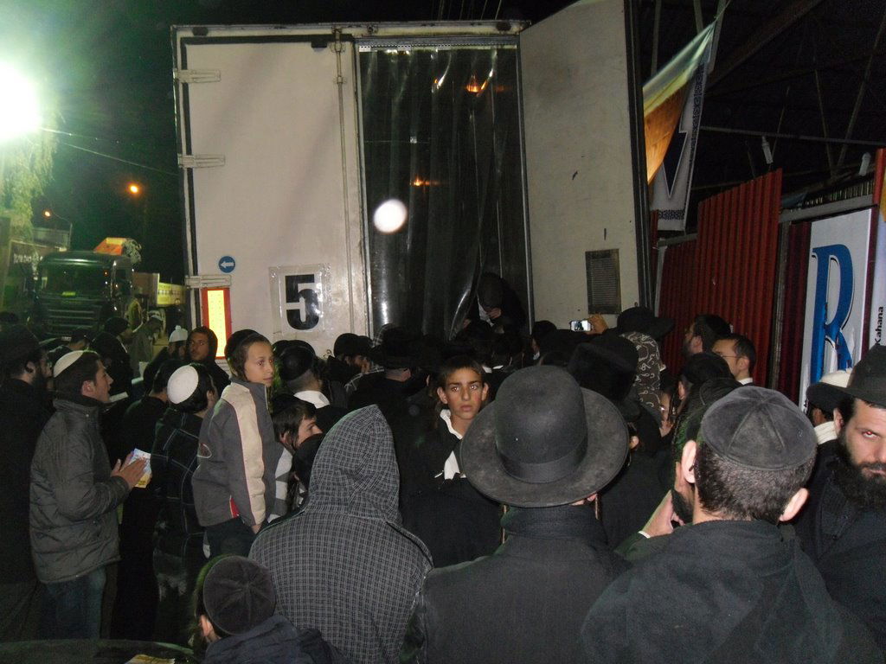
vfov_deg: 40.7
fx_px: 896
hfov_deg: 52.6
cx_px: 443
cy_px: 332
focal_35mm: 35
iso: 400
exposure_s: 1/45
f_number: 3.5
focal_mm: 6.3
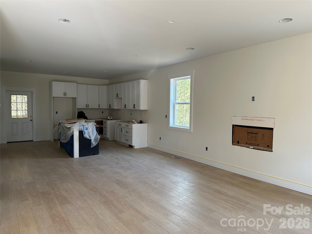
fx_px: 216
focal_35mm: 24
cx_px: 156
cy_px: 117
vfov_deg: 56.8
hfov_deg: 71.6
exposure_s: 1/121
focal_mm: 6.86
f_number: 1.78
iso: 125
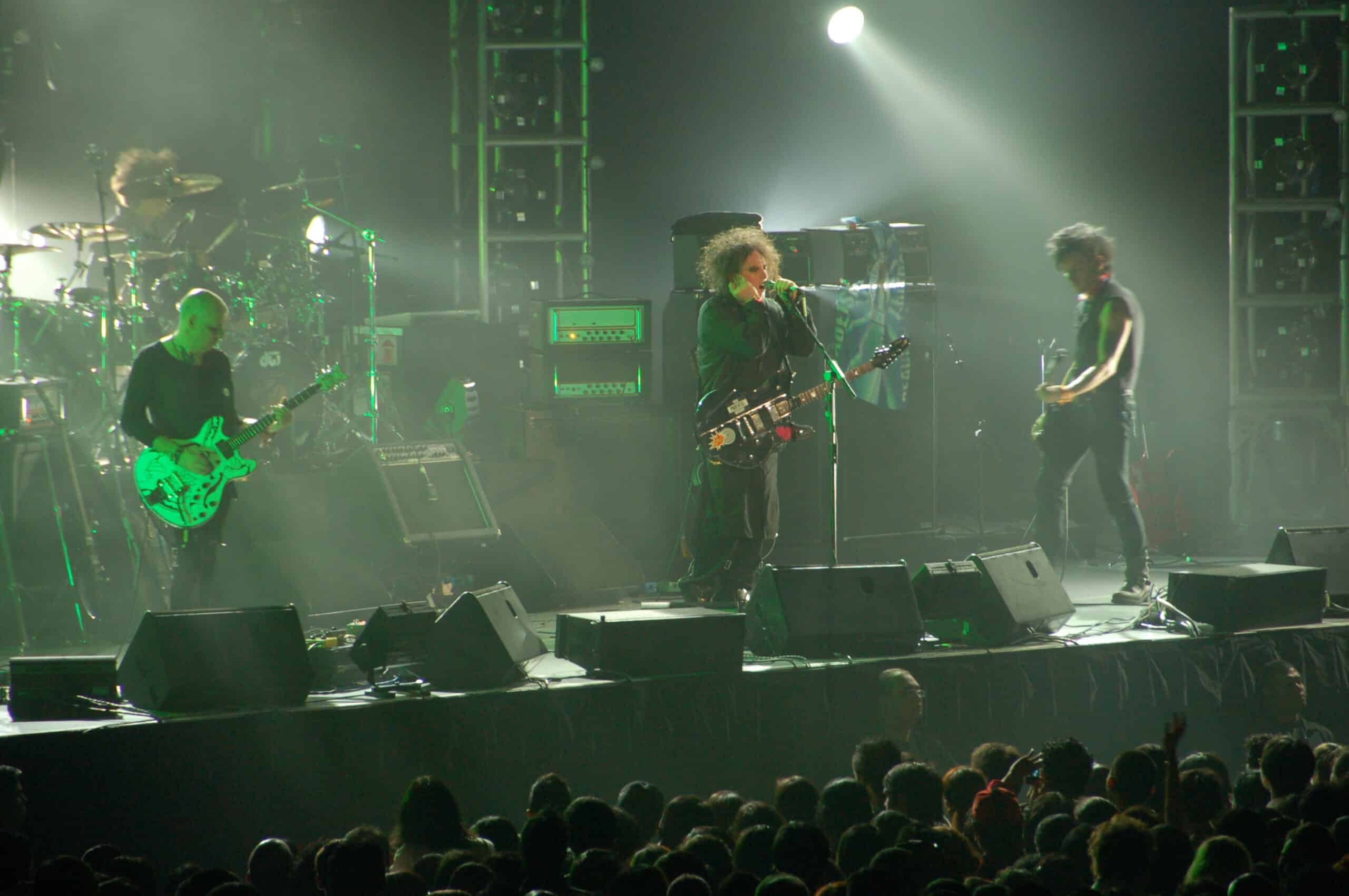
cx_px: 674
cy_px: 448
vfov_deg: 4.6
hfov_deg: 6.9
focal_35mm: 300
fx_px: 11231
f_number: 5.6
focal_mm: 200
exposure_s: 1/30
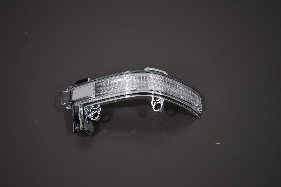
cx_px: 140
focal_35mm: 52
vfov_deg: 25.8
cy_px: 94
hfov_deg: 37.8
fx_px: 410
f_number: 4.5
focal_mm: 35
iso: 720
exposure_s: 1/250
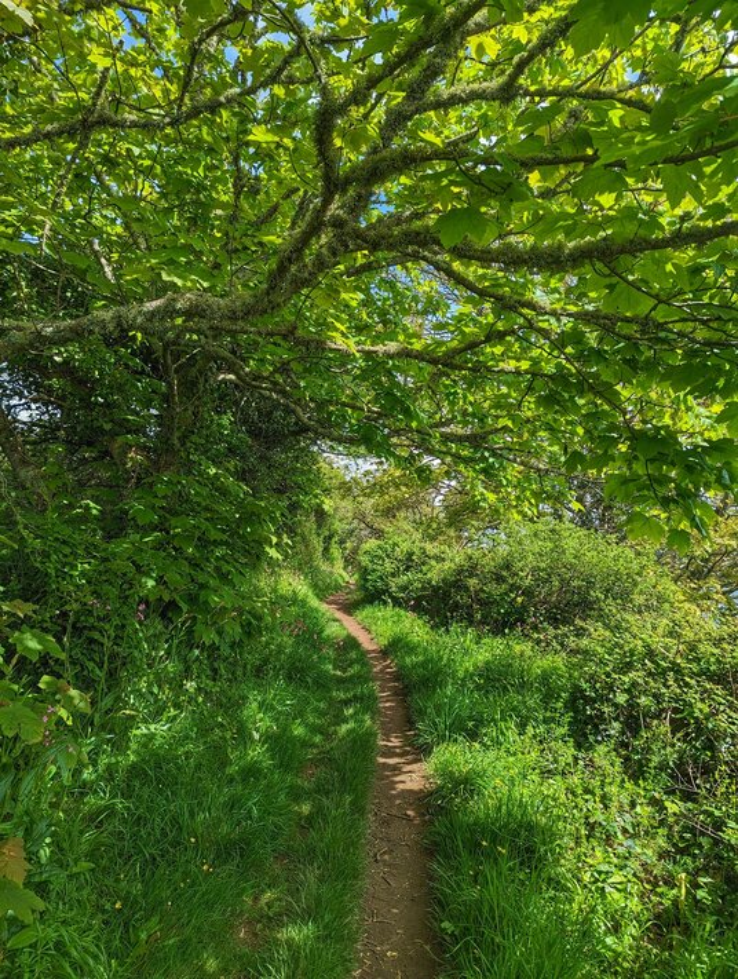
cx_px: 369
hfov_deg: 57.0
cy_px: 490
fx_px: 680
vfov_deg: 71.5
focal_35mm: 24
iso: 40
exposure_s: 1/877
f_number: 1.85
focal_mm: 6.81
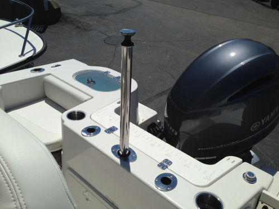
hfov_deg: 55.4
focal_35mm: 33
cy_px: 104
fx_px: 266
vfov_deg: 42.9
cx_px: 140
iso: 50
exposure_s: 1/6024
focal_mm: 4.12
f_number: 2.4
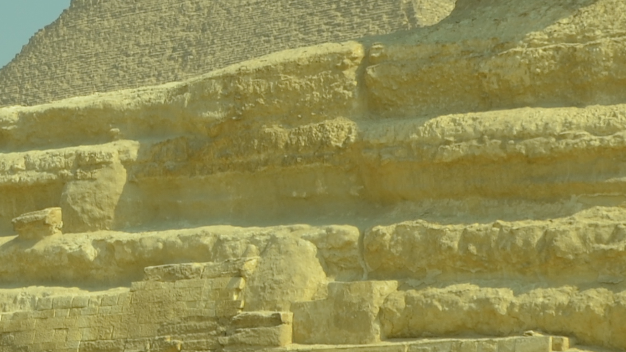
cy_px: 125
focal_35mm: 123
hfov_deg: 16.9
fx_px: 2042
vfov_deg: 9.8
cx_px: -40
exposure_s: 1/320
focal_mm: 18
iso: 100
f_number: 9
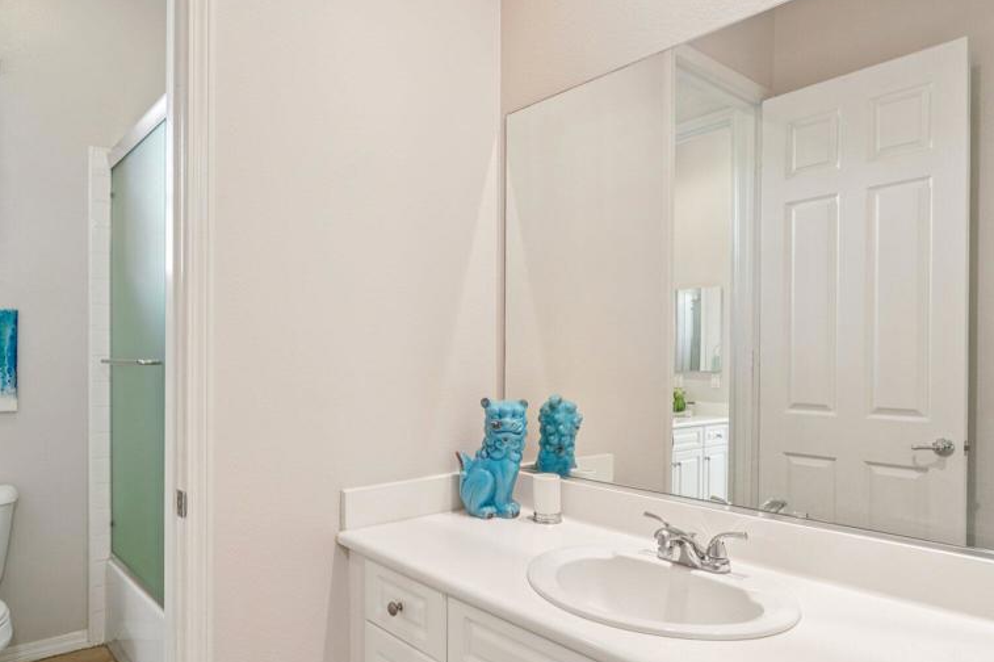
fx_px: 635
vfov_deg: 54.9
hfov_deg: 75.6
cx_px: 418
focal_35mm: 23
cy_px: 373
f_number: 8
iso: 400
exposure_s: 1/8
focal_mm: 17
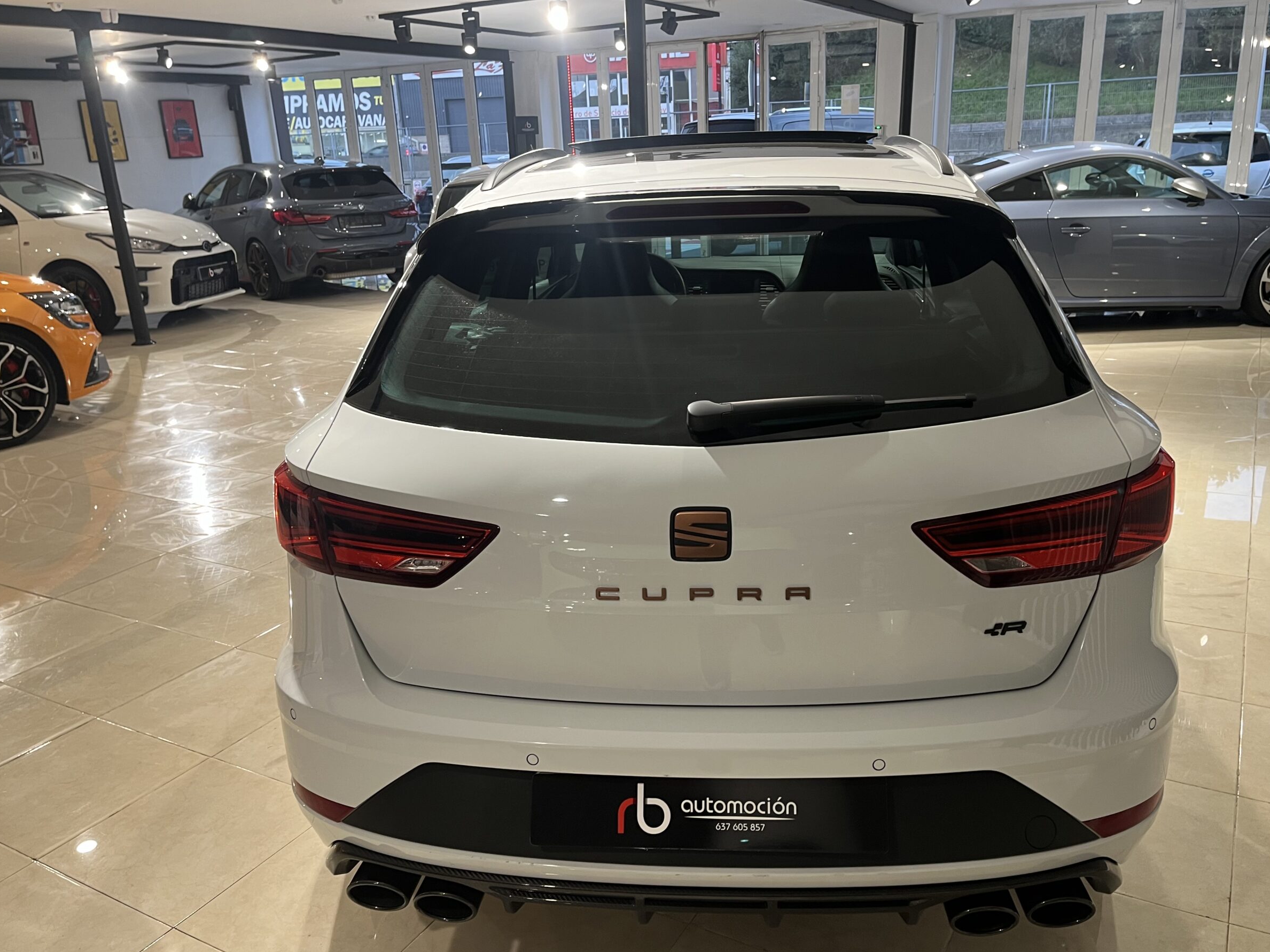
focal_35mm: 28
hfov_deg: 63.4
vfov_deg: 49.7
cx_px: 670
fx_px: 1027
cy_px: 495
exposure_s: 1/50
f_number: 1.6
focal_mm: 5.1
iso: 64
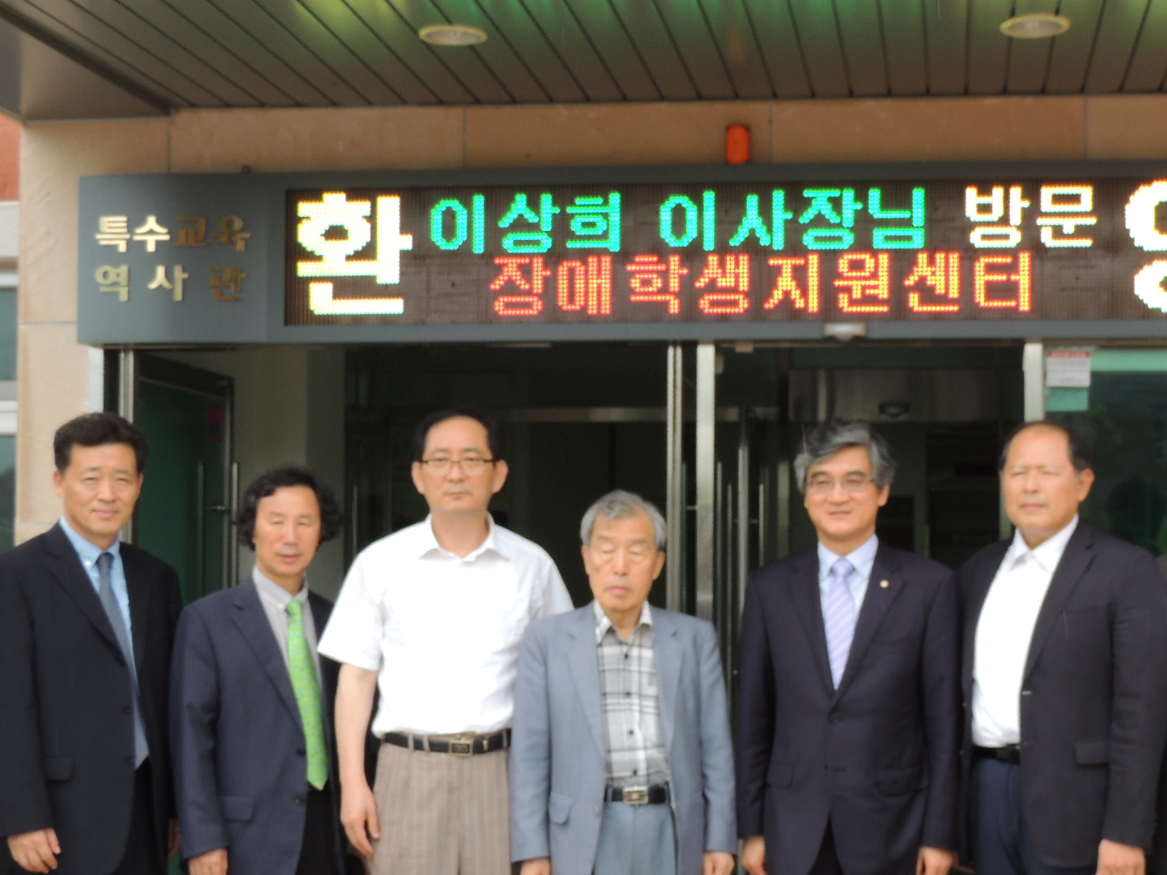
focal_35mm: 64
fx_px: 2158
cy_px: 560
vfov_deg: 22.9
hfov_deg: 30.1
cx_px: 750
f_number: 3.3
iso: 100
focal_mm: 7.1
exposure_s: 1/200
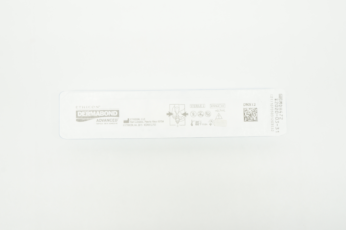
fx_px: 360
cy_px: 115
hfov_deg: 51.3
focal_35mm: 38
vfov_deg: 35.4
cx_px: 173
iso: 400
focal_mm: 25
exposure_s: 1/15
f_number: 10
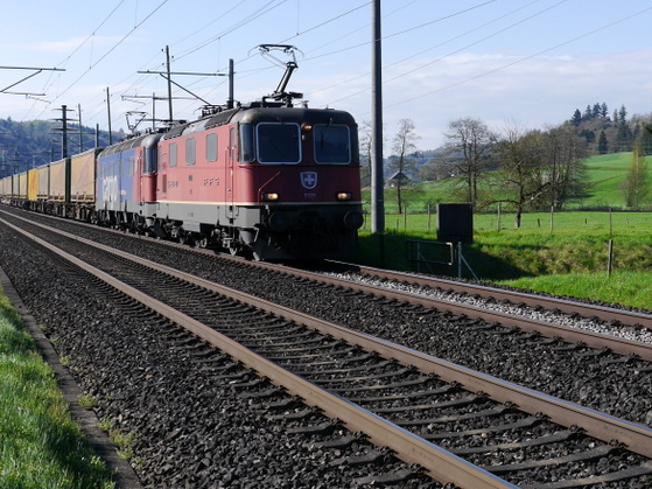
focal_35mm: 63
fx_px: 1186
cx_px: 556
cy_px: 149
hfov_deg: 29.7
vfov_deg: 23.1
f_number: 7.1
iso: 160
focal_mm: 16
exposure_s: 1/400
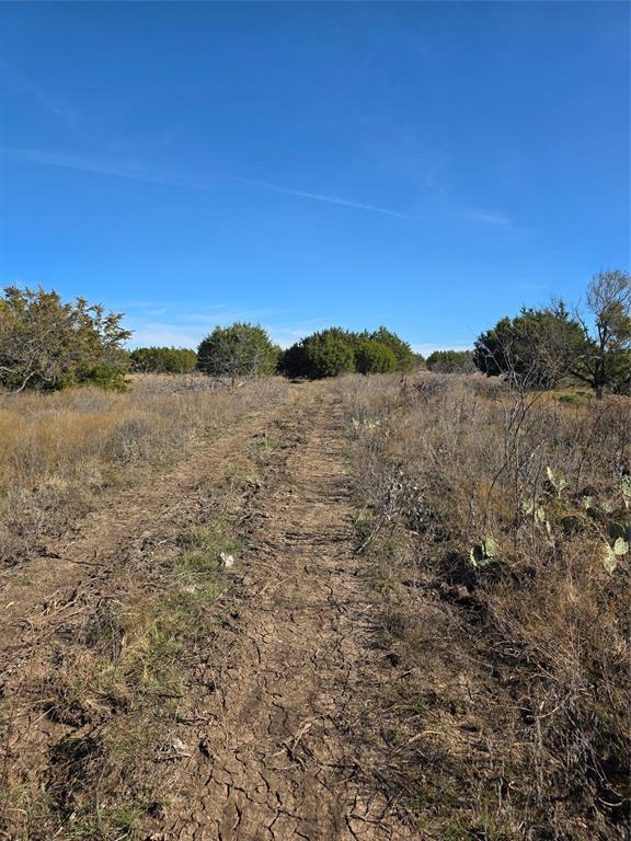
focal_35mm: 23
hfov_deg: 58.9
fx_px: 559
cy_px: 420
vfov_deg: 73.9
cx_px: 316
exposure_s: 1/4889
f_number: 1.7
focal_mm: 6.3
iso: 80
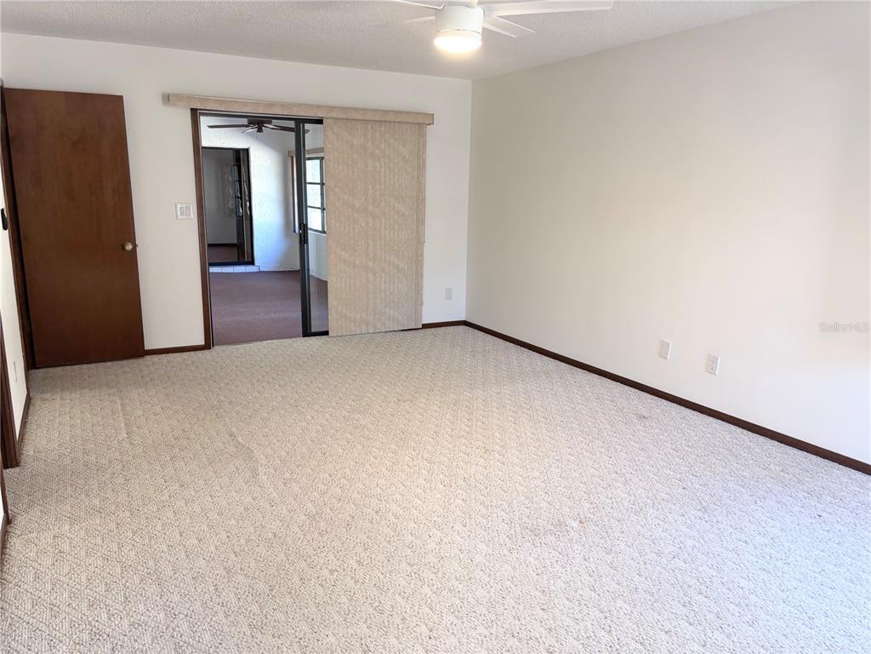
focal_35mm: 26
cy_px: 327
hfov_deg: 67.3
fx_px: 654
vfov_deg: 53.1
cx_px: 436
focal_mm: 5.96
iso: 125
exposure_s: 1/60
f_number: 1.6
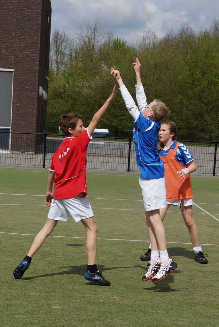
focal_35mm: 52
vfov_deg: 37.8
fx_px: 478
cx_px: 110
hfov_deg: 25.8
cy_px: 164
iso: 200
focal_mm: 35
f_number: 8
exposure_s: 1/1000
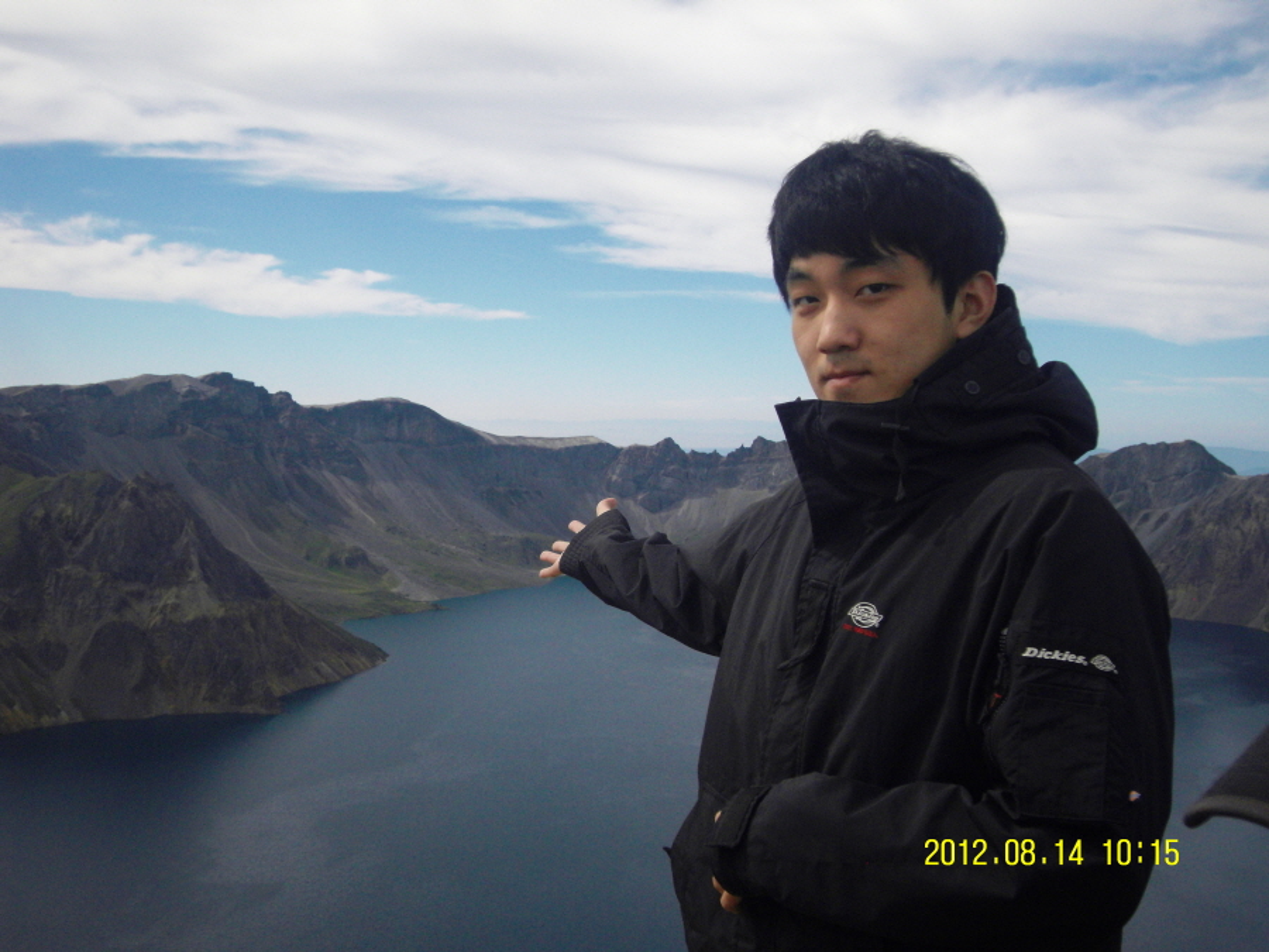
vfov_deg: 30.3
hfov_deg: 39.7
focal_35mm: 48
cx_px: 634
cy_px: 476
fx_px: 1760
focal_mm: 8.5
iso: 200
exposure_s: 1/400
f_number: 9.9
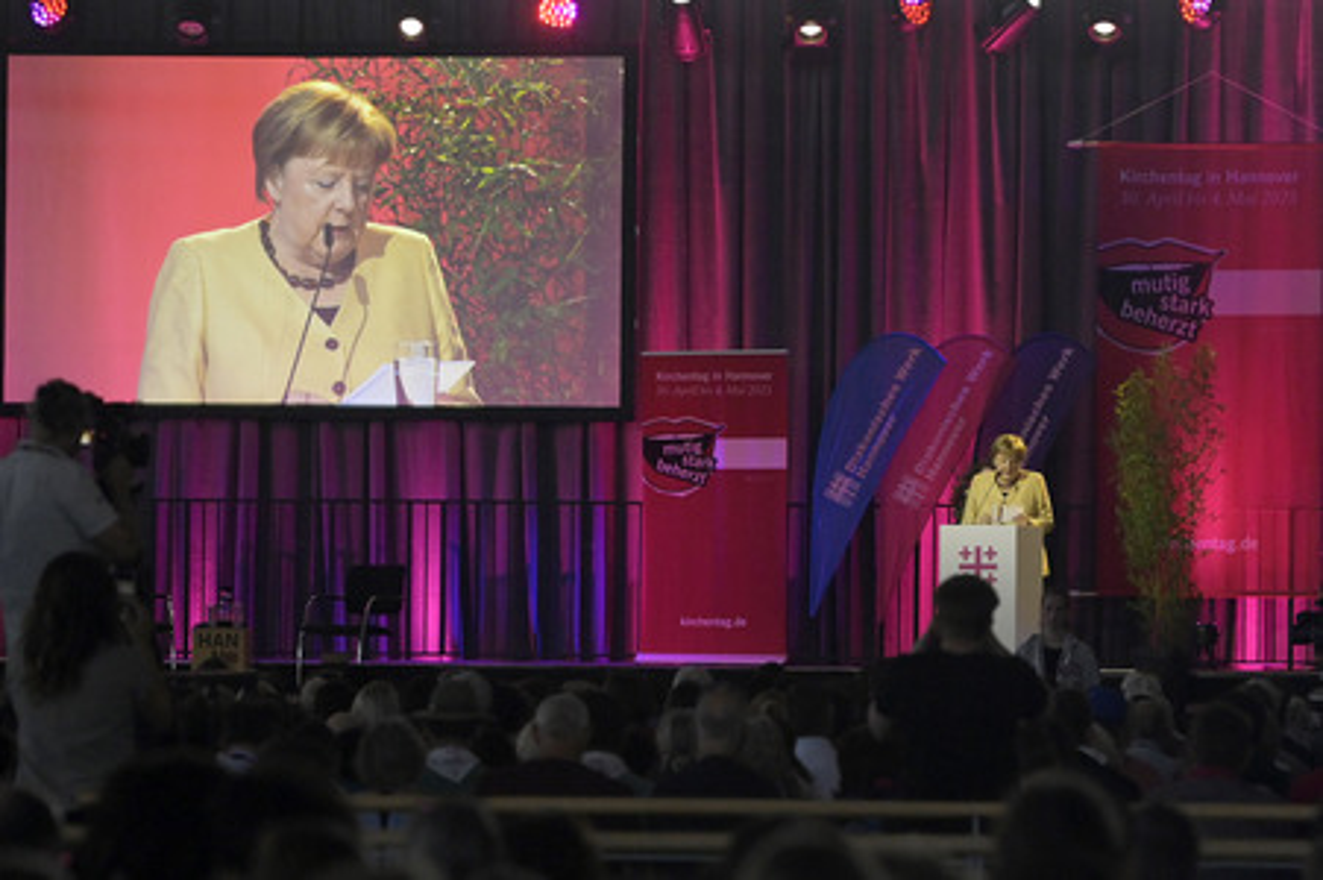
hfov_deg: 15.8
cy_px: 440
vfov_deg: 10.5
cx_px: 662
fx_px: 4774
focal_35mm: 130
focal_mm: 130
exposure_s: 1/1600
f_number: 4.5
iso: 4000
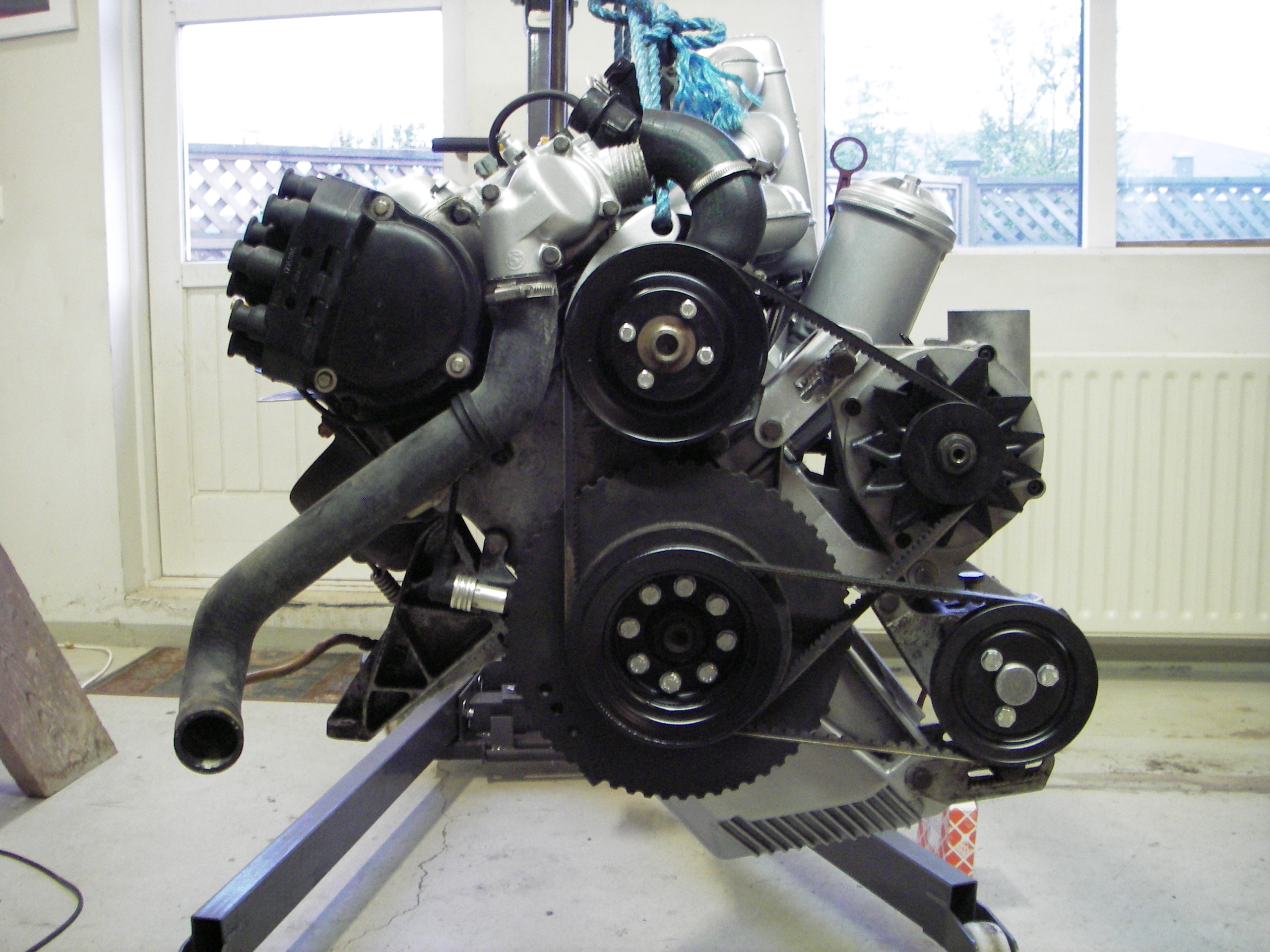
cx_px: 635
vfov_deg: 37.7
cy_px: 476
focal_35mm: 38
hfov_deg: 49.0
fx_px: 1394
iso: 200
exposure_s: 1/4
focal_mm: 6.3
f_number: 3.3
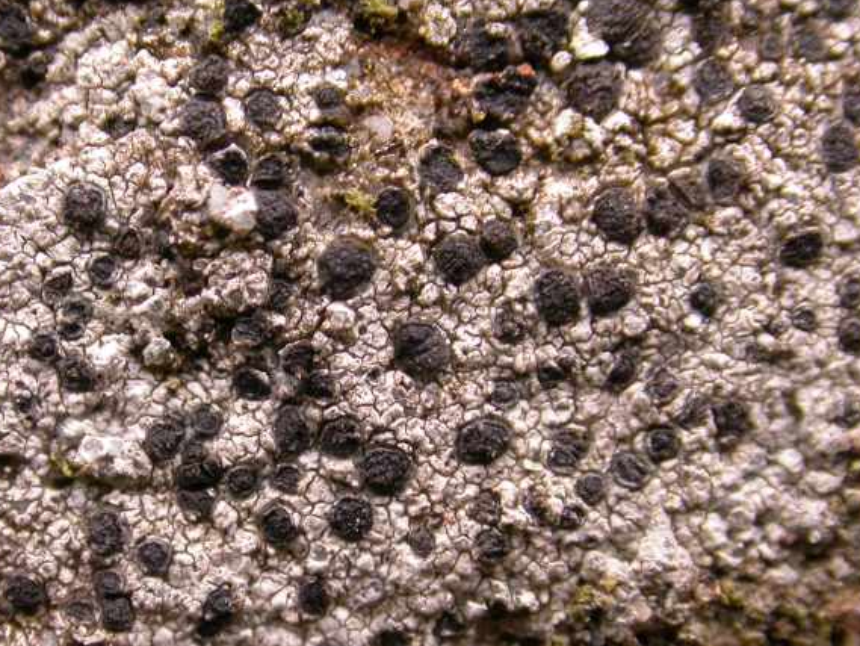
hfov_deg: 17.7
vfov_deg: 13.3
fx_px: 2758
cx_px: 274
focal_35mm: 111
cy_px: 374
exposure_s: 1/102
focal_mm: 16.4
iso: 100
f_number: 4
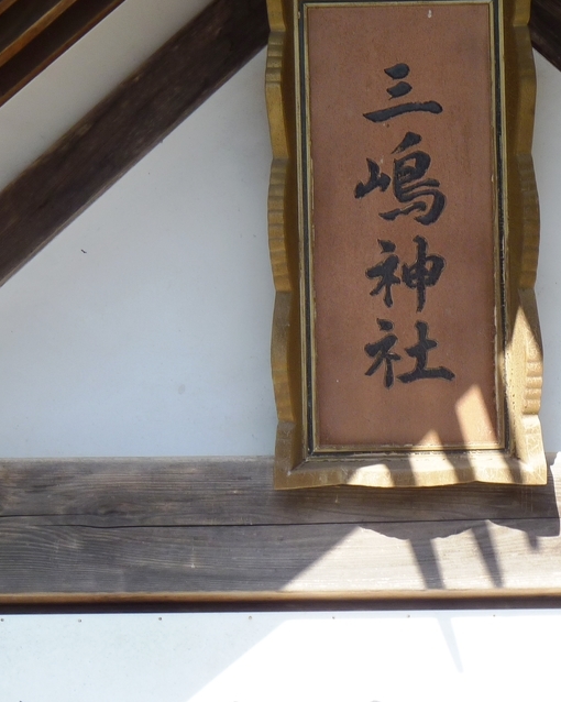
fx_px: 6063
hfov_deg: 5.3
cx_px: 422
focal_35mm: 292
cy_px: 246
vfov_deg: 6.6
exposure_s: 1/160
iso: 80
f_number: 4
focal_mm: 28.3
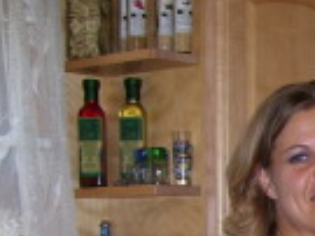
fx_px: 1118
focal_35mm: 123
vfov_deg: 11.5
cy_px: 363
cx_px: 511
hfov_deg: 14.6
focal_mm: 6
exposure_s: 1/60
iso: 125
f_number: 2.7
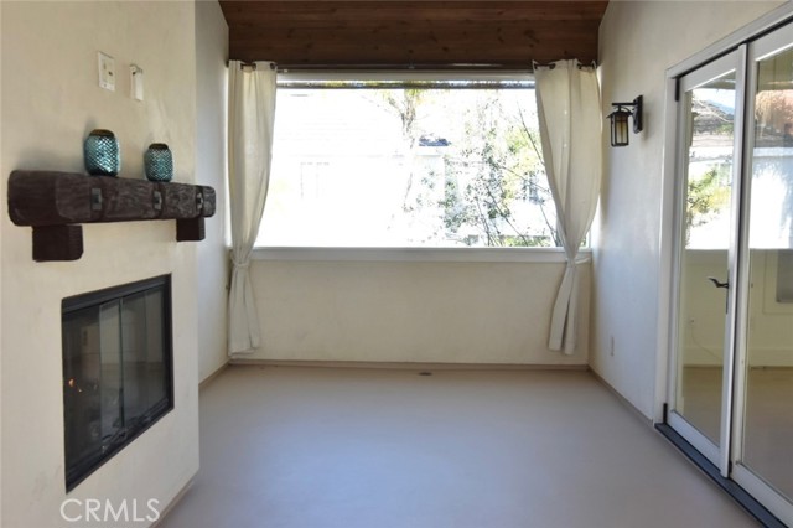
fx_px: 693
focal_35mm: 32
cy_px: 264
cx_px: 396
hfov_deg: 59.5
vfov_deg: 41.7
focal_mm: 21
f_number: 4
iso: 640
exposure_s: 1/400
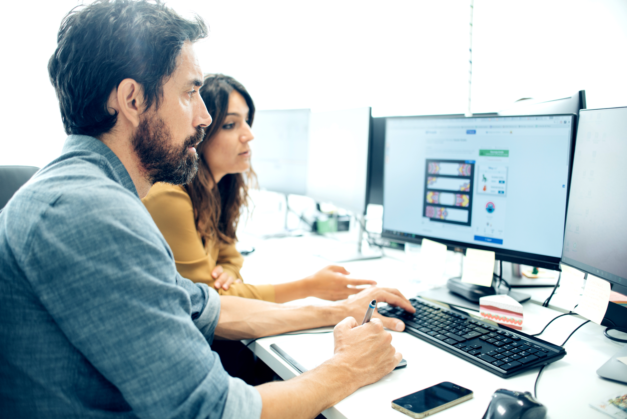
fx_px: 610
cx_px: 314
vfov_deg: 37.9
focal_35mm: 35
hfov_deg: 54.4
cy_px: 210
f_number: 2.8
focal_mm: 35
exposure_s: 1/160
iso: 250
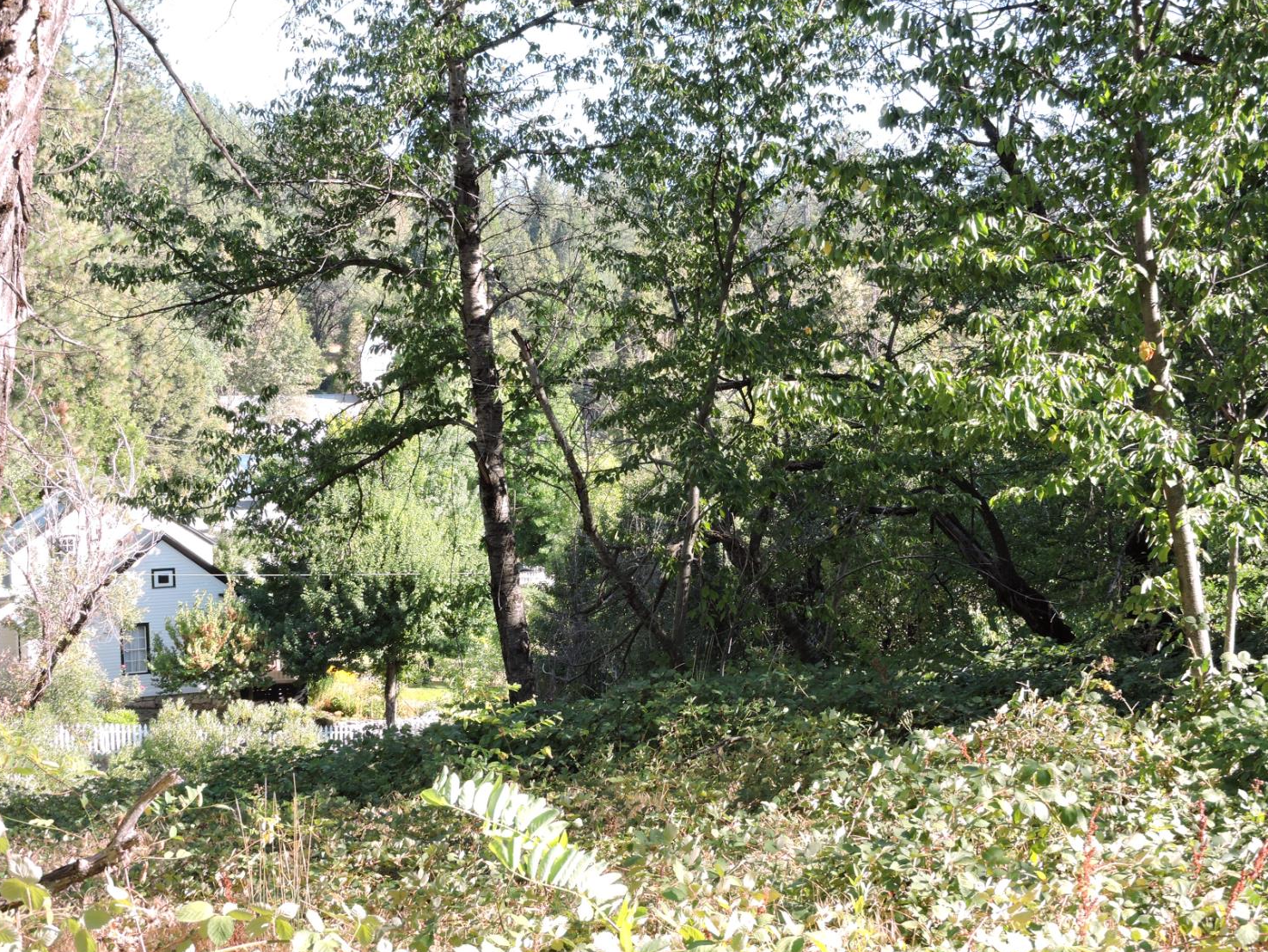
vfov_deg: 24.0
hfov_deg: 31.7
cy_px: 481
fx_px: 2235
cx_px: 634
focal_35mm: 61
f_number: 4.2
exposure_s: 1/100
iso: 100
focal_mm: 10.7
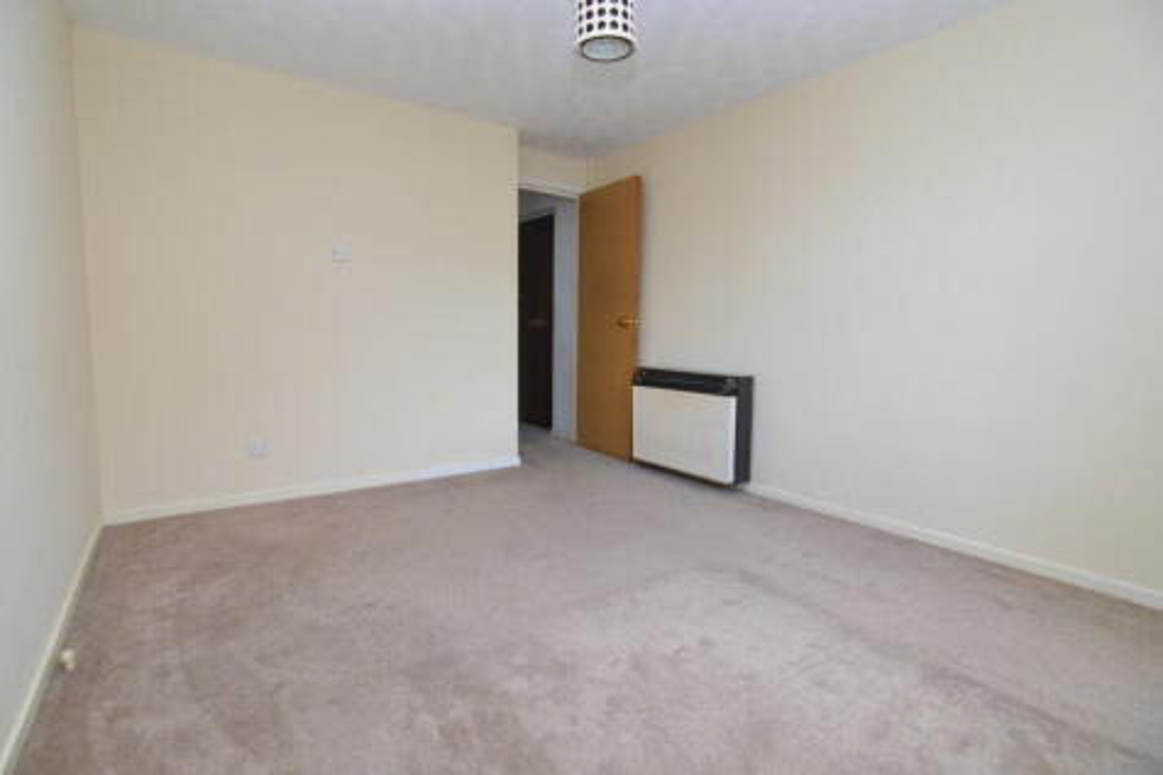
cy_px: 388
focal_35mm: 16
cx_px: 582
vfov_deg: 72.0
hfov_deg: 95.0
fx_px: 533
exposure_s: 1/60
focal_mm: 11
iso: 800
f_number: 4
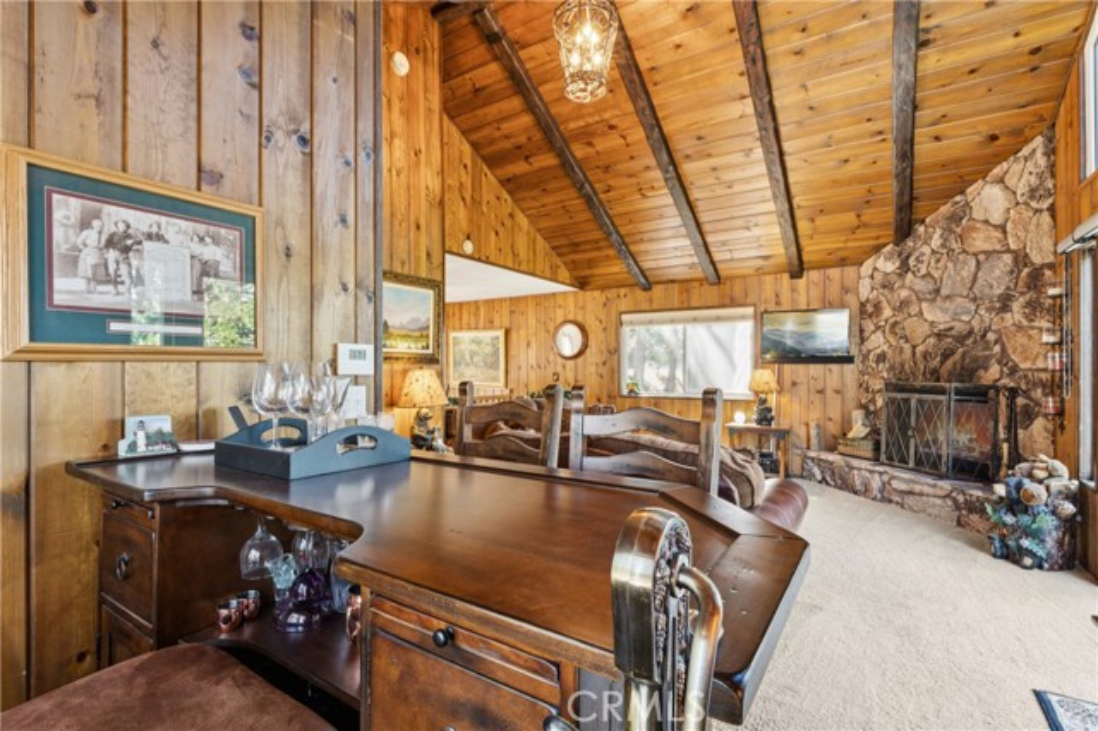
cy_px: 366
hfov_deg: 95.0
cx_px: 549
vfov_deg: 72.0
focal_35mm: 16
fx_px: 503
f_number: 13
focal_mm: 16.5
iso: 100
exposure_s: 3.2
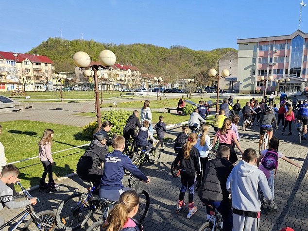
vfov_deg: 48.1
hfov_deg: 61.1
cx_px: 187
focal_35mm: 29
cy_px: 131
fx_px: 258
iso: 10
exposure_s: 1/396
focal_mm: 6.3
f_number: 1.7
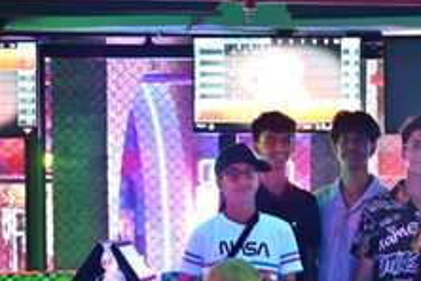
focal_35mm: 103
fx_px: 1204
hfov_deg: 19.3
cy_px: 253
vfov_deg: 13.2
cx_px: 419
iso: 2000
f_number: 1.8
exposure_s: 1/80
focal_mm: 50
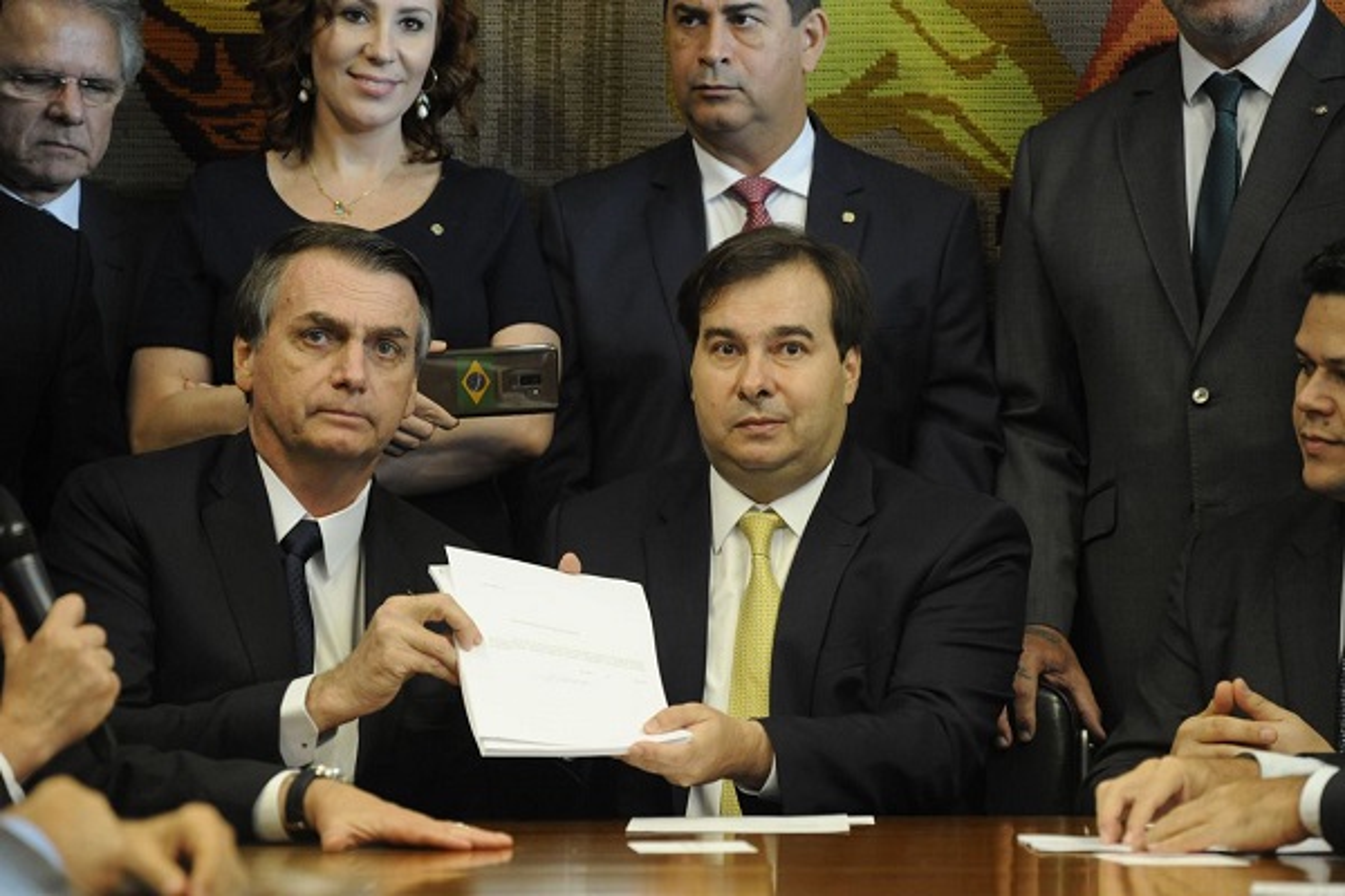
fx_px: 6911
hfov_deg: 11.1
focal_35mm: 185
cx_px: 672
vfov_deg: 7.4
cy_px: 448
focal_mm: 185
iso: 3200
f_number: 7.1
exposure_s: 1/160
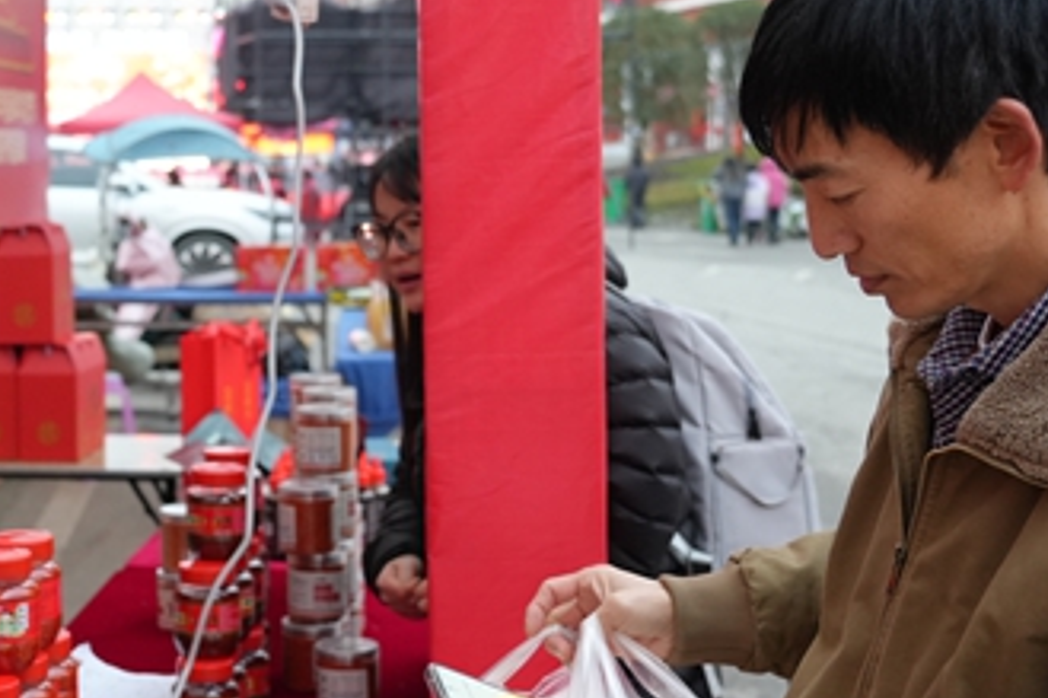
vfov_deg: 20.0
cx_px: 175
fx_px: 1978
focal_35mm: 68
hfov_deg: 28.9
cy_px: 320
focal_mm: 28
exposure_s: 1/160
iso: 1250
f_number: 4
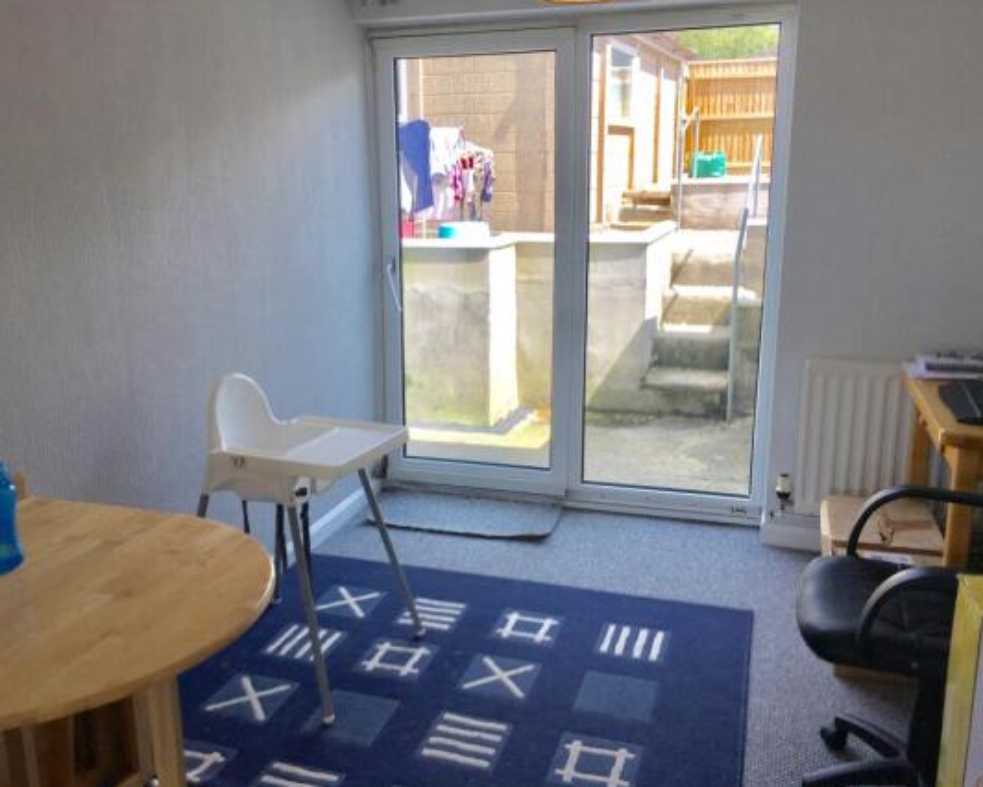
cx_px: 472
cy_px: 387
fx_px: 902
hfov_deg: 57.1
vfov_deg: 47.1
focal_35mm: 31
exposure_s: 1/300
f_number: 2.2
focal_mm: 4.15
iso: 25
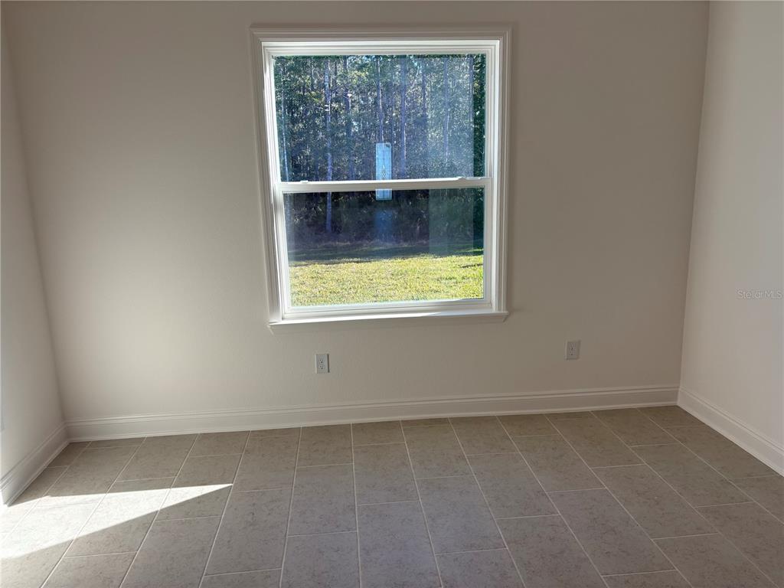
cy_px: 294
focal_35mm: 26
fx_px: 589
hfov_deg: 67.3
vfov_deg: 53.1
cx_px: 392
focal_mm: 5.96
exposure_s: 1/397
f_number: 1.6
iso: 50
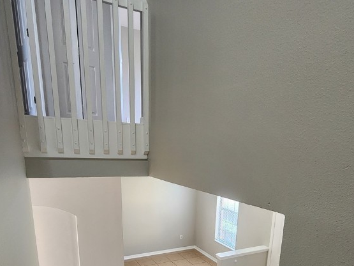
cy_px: 224
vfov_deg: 52.0
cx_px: 182
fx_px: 245
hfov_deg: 71.6
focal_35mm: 24
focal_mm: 2.2
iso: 320
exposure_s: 1/40
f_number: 2.2
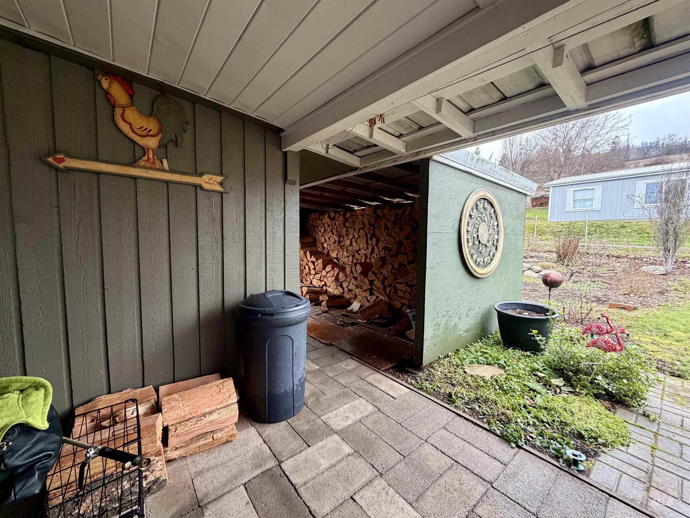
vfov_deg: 85.7
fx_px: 279
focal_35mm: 14
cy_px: 259
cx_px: 345
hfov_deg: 102.1
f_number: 2.2
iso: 250
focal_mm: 2.22
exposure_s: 1/121
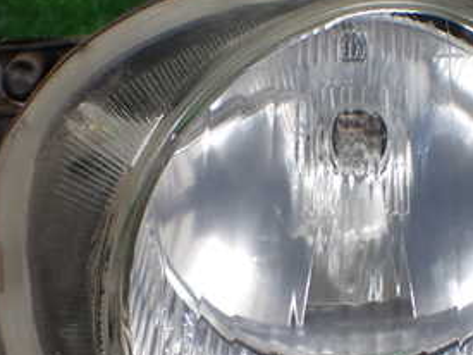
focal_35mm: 96
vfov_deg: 15.3
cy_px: 284
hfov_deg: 20.4
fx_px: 1311
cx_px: 304
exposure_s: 1/160
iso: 160
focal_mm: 7.84
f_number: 2.9
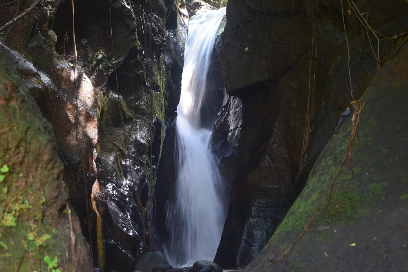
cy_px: 136
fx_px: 935
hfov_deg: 24.6
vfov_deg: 16.6
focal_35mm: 82
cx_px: 204
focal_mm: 55
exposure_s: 1/15
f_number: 6.3
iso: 560
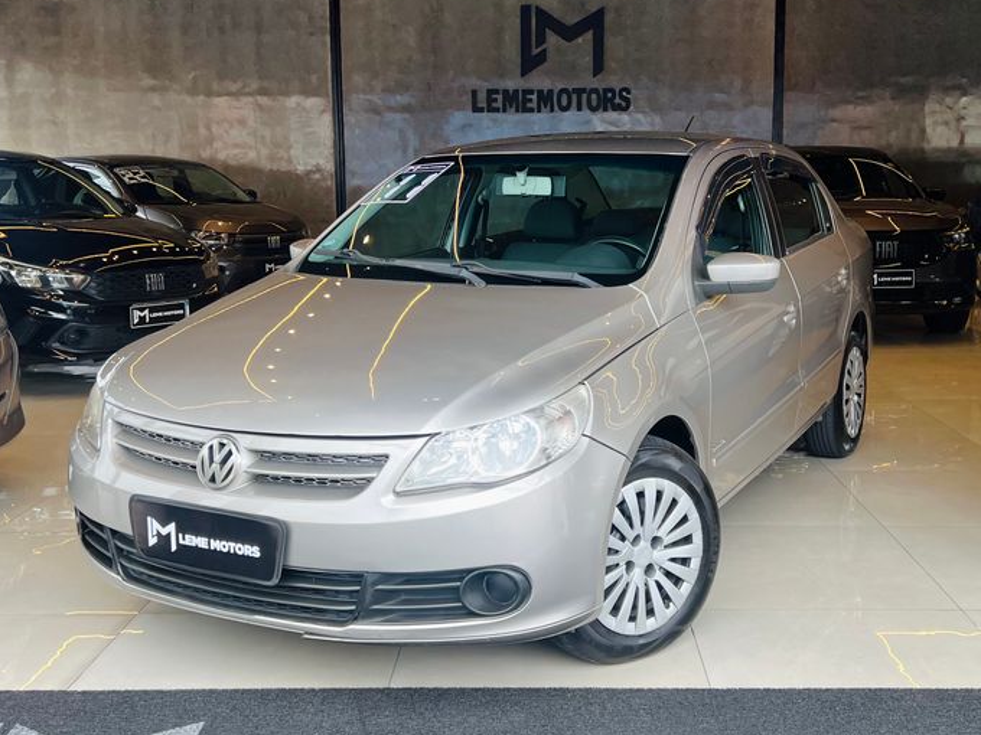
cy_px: 301
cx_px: 480
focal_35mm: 31
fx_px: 879
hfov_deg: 58.3
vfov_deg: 45.2
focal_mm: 5.7
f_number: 1.5
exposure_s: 1/137
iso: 32
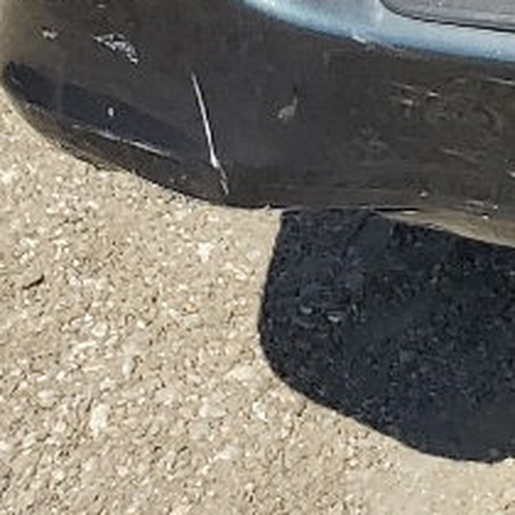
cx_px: 1346
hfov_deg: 8.8
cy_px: -900
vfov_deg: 8.7
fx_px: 2946
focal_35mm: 175
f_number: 1.5
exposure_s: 1/2500
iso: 50
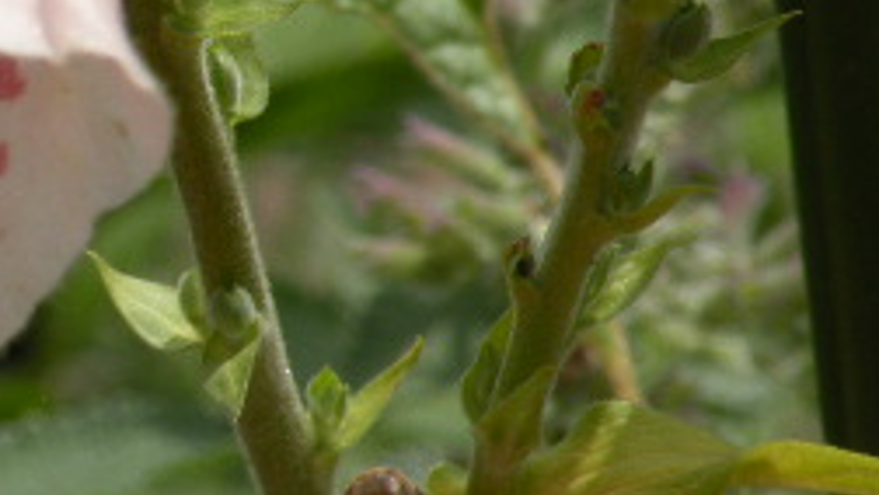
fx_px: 10983
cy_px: 84
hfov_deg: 4.6
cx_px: -56
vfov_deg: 2.6
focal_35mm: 471
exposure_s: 1/260
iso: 64
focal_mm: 30.1
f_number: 6.3
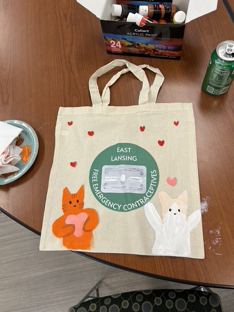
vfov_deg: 67.3
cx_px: 117
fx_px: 234
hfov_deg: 53.1
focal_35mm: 26
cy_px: 156
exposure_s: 1/64
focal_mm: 5.7
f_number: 1.5
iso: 125
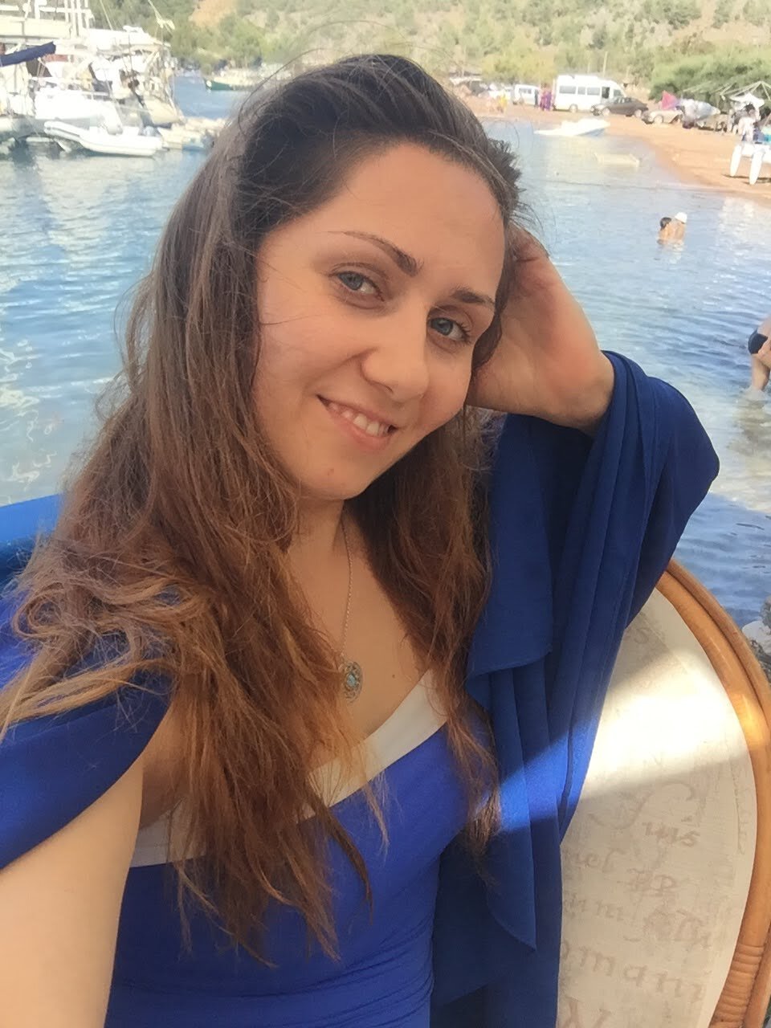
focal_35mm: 31
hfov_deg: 45.4
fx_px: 921
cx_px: 386
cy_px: 514
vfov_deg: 58.4
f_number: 2.2
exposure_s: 1/215
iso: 32
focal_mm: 2.65
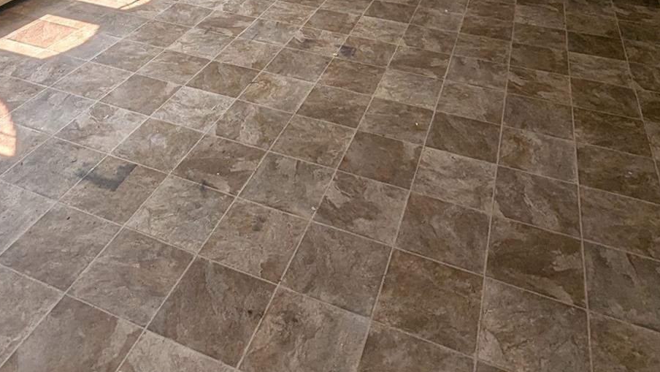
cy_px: -159
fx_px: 560
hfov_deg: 60.7
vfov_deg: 27.6
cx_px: 278
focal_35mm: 32
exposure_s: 1/161
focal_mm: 1.95
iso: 40
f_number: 2.2
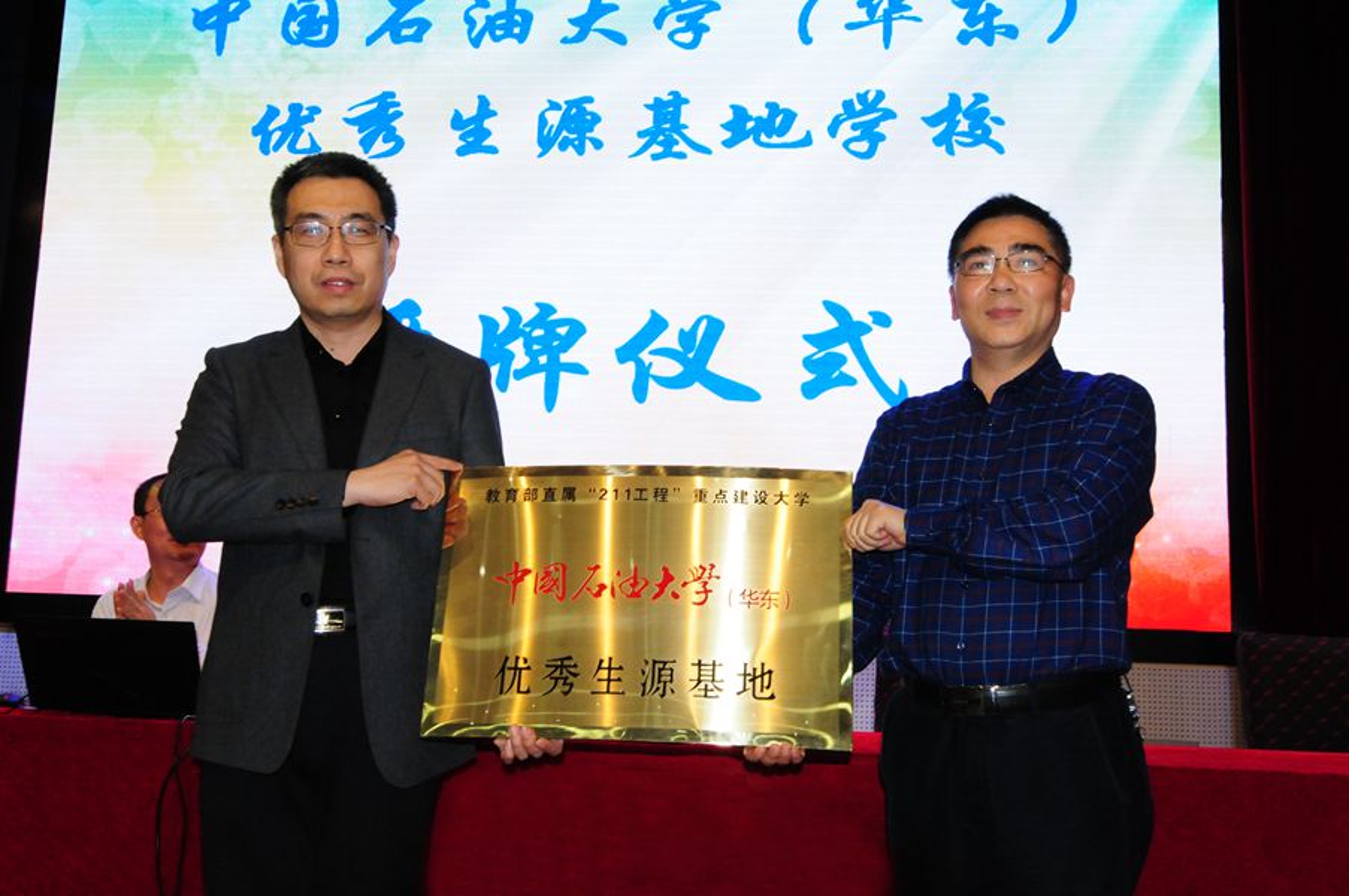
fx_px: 1348
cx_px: 674
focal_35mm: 36
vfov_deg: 36.8
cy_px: 448
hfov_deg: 53.2
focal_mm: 24
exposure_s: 1/60
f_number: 13
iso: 2000
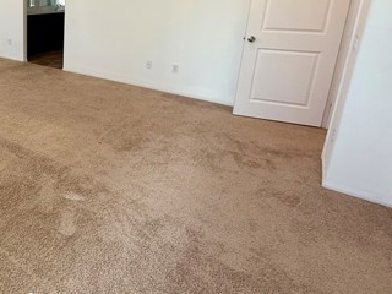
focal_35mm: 28
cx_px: 44
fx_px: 317
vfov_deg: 47.7
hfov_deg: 55.6
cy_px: 70
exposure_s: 1/120
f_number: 2.2
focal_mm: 2.22
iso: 100
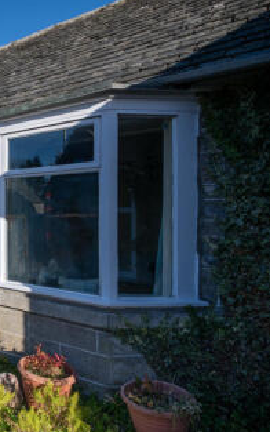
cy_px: 216
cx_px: -54
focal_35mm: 31
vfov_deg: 61.2
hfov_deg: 33.2
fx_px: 364
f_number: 8
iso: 400
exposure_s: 1/1250
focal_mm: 20
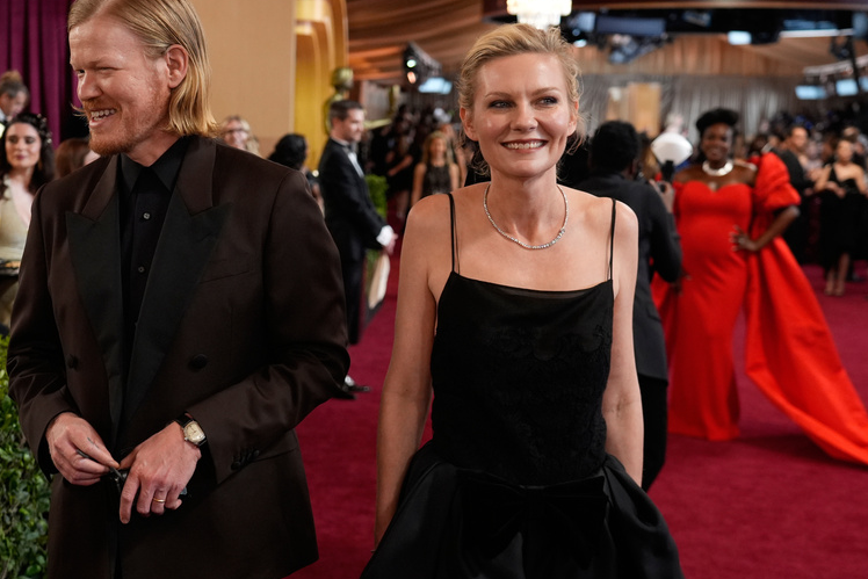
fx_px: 1519
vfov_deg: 21.6
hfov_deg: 31.9
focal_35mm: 63
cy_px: 342
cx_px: 398
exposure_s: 1/160
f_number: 4.5
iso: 2500
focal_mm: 46
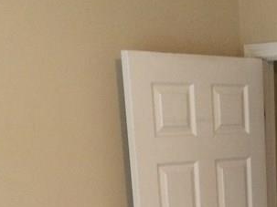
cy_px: 313
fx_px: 784
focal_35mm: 98
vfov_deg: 14.1
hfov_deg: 19.2
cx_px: 311
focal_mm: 4.15
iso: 160
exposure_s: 1/30
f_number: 2.2
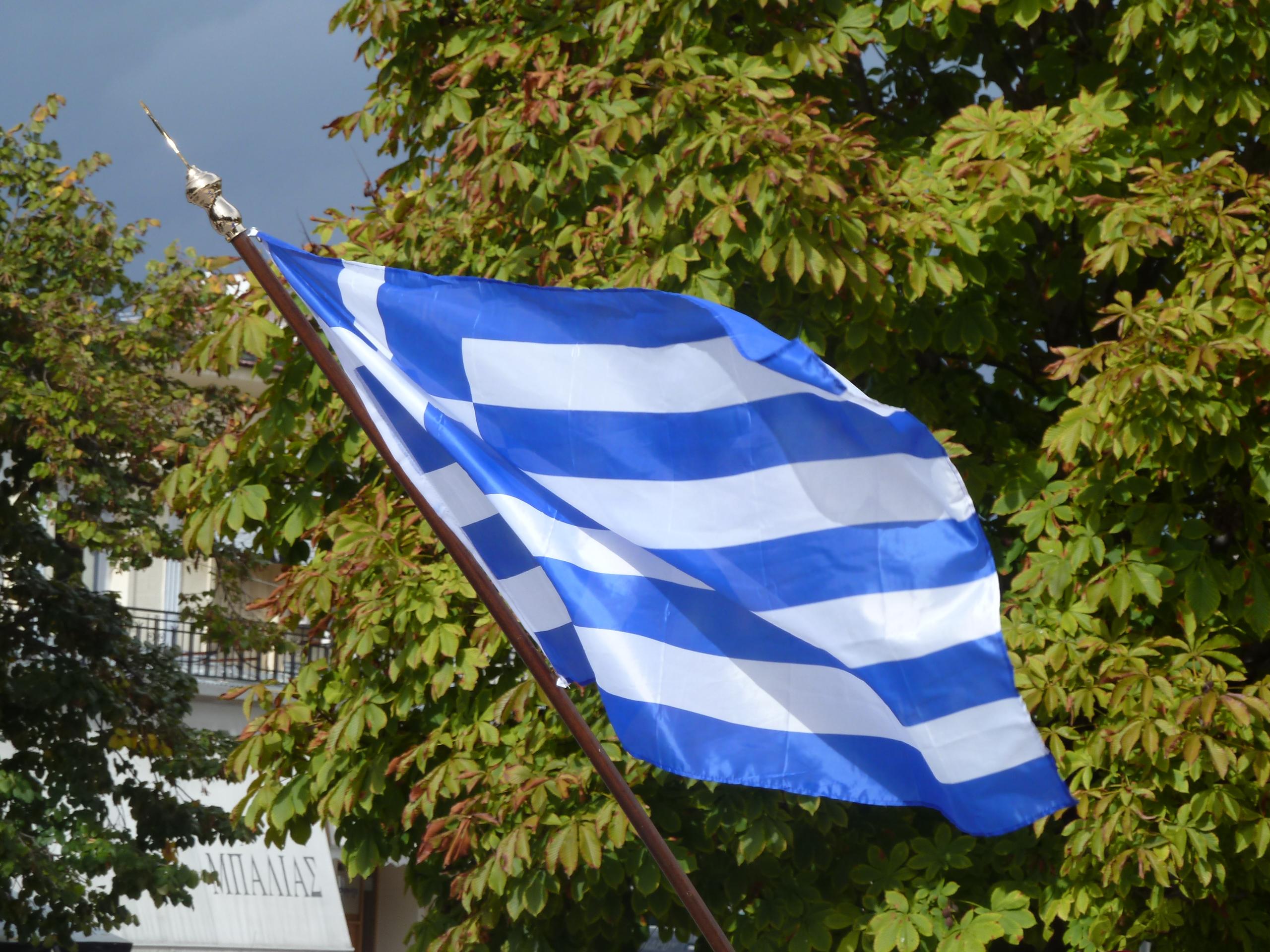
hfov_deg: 14.4
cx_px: 635
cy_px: 476
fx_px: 5026
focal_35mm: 137
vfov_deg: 10.8
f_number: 4.5
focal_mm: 22.5
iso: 80
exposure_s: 1/500
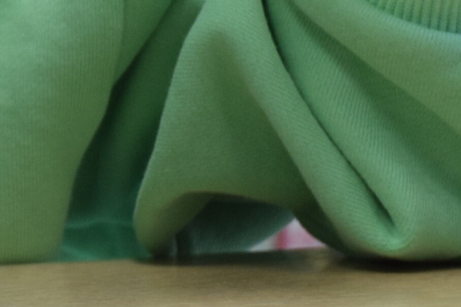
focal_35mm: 283
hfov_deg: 7.0
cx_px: -505
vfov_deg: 4.8
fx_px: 3624
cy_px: -309
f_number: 4.2
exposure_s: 1/60
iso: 560
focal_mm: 38
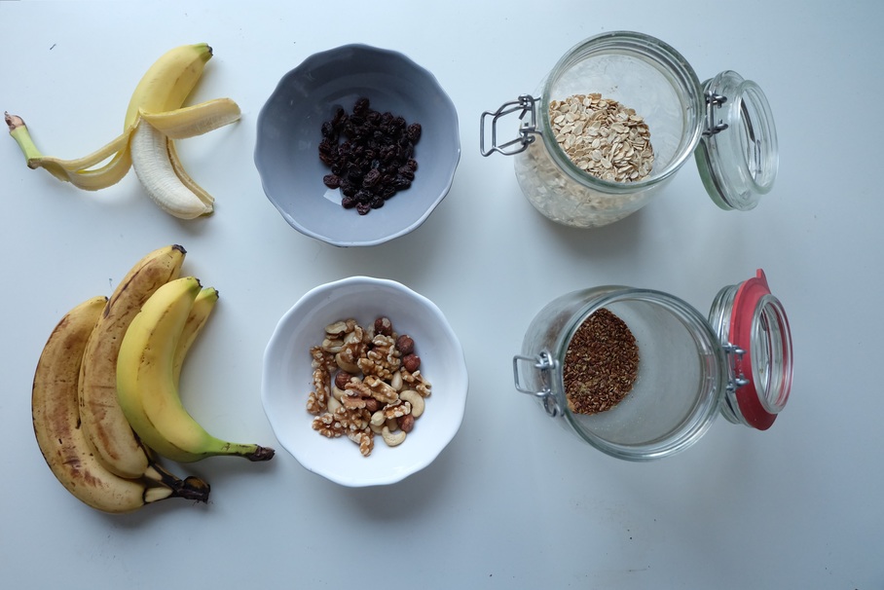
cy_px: 295
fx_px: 589
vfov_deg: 53.2
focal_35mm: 24
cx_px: 442
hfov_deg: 73.7
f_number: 4
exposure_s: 1/80
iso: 1600
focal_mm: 16
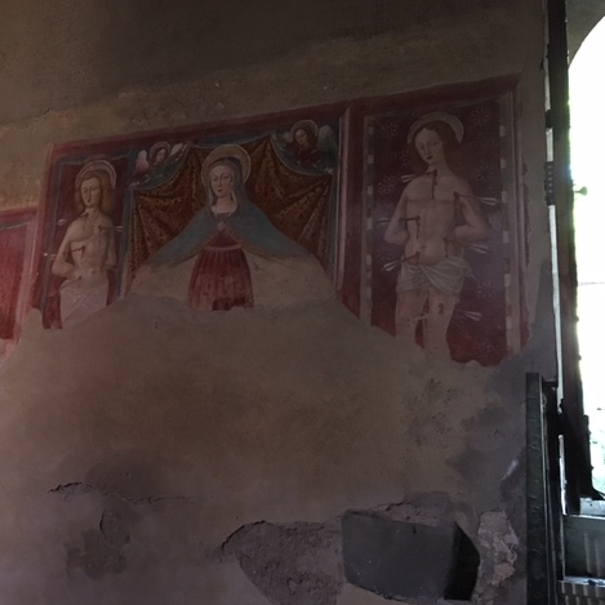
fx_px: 692
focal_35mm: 35
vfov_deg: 47.2
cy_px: 304
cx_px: 206
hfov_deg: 46.5
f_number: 2.2
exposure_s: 1/17
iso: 320
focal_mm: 4.15
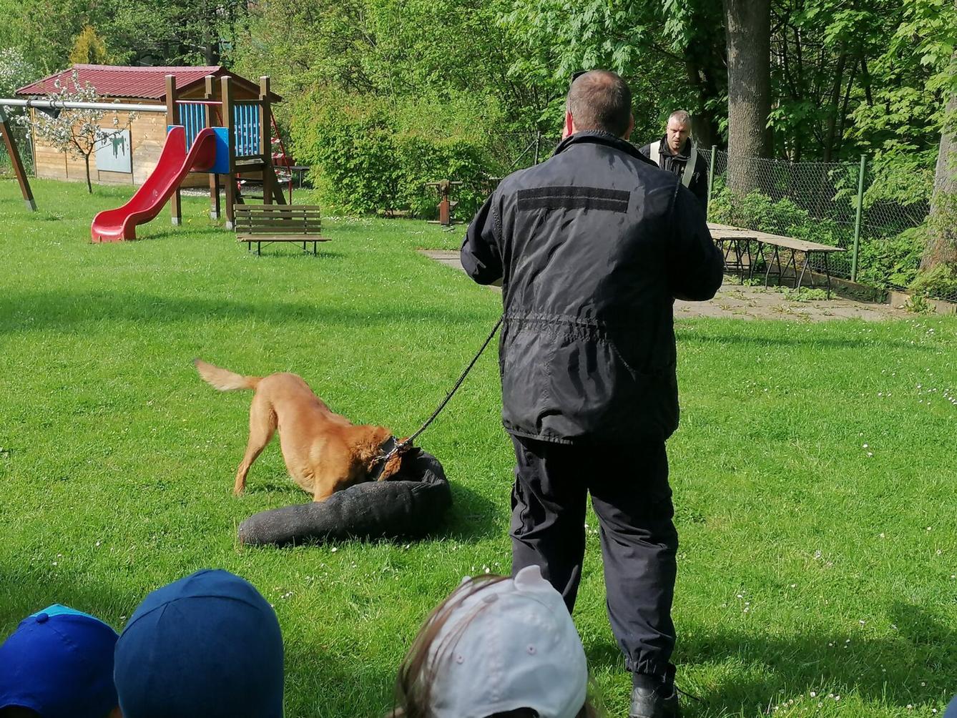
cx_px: 478
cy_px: 359
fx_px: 1355
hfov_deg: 38.9
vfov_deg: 29.7
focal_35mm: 49
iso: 50
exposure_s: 1/752
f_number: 1.8
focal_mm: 4.75
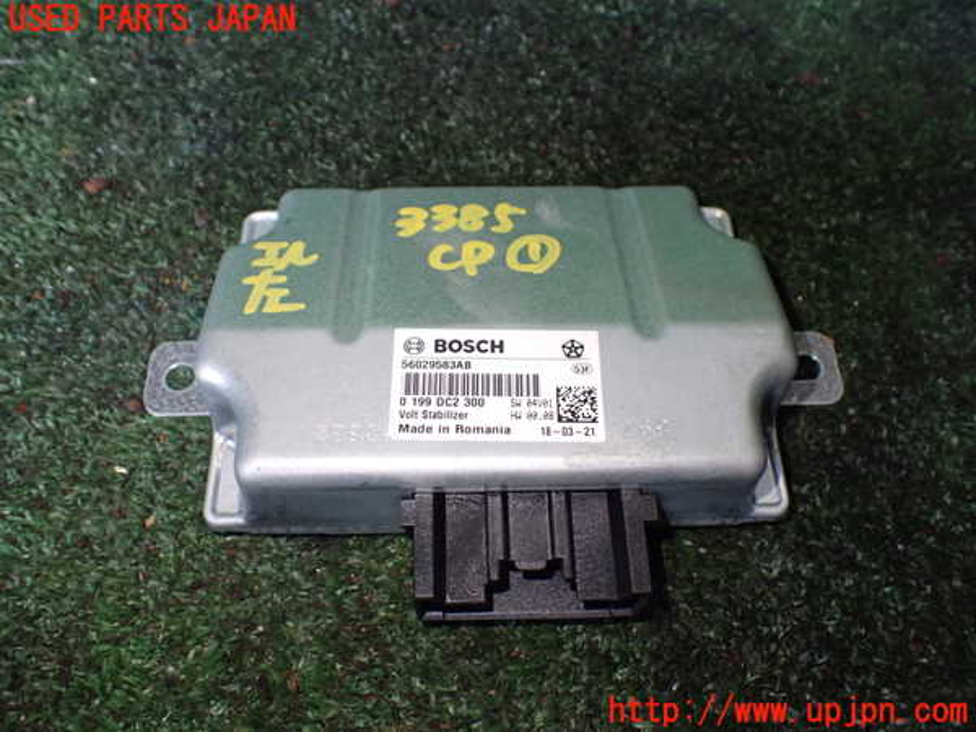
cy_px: 366
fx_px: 846
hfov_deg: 60.0
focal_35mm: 30
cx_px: 488
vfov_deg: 46.8
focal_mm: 5.4
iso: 800
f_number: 2.3
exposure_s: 1/100
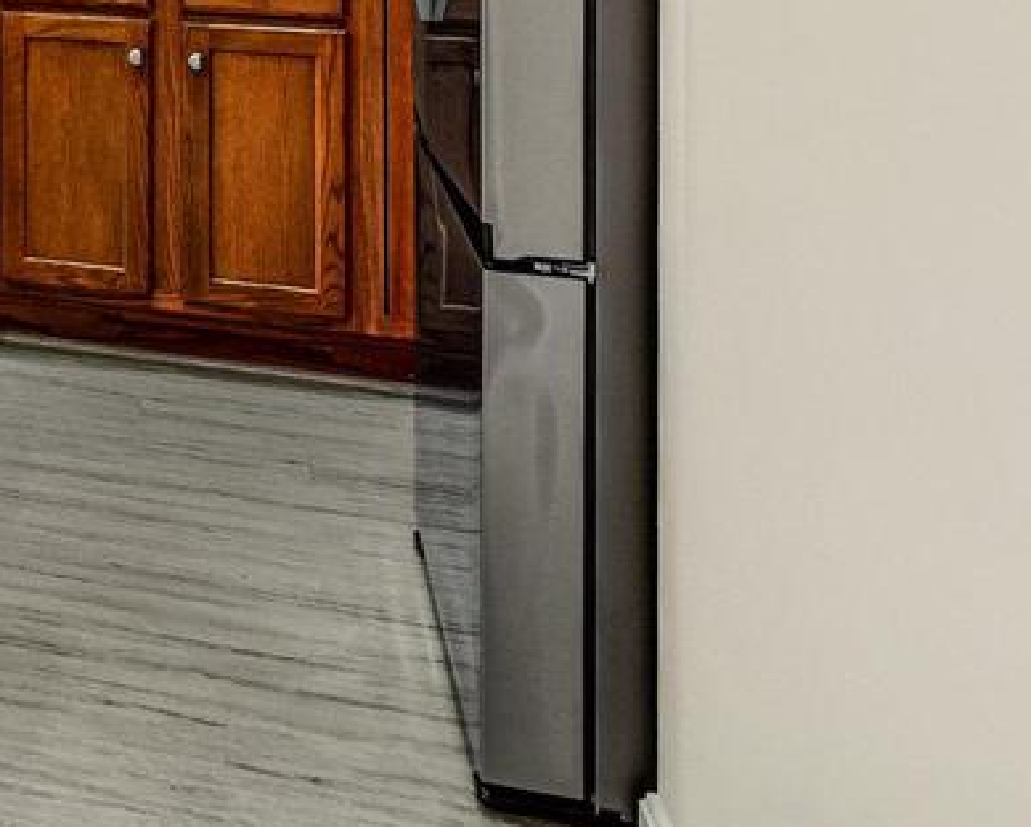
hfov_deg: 22.8
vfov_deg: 22.9
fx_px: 1802
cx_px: -681
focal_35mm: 59
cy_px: -262
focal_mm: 17
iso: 400
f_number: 8
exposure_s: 1/25
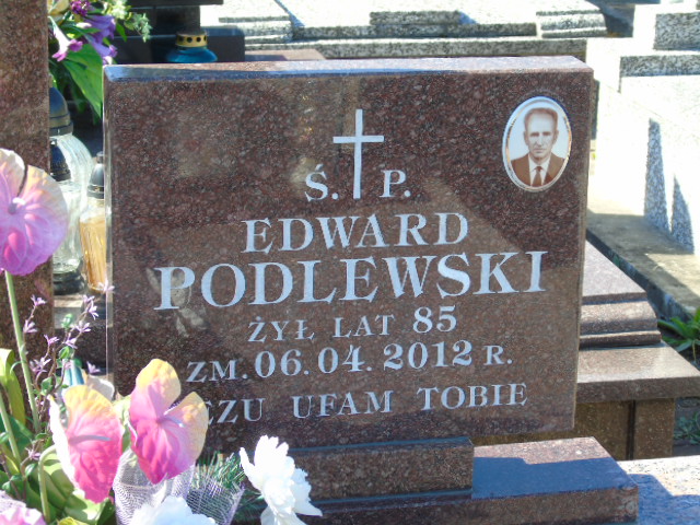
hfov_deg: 20.9
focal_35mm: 94
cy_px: 262
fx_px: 1901
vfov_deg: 15.7
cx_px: 350
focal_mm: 17
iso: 80
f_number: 4.3
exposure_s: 1/125
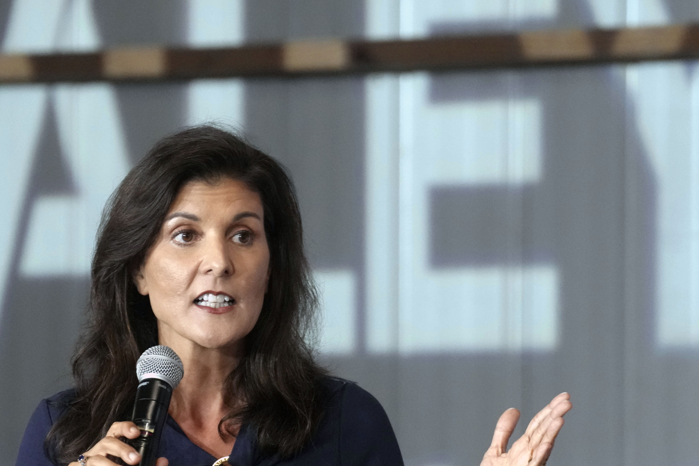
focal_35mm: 679
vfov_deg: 2.0
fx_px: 13184
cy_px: 317
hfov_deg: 3.0
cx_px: 294
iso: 5000
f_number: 5.6
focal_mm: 370
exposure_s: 1/400
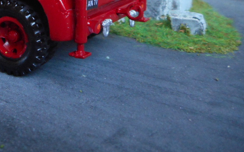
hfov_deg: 32.1
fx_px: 379
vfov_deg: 21.4
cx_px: -14
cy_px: -20
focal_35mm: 57
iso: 280
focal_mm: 4.5
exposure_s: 1/30
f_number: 3.7
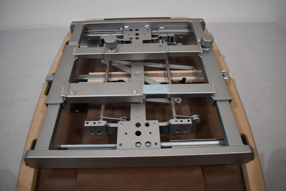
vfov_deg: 47.9
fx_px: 214
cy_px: 96
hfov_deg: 67.4
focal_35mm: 27
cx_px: 143
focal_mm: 18
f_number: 3.5
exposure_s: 1/250
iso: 560
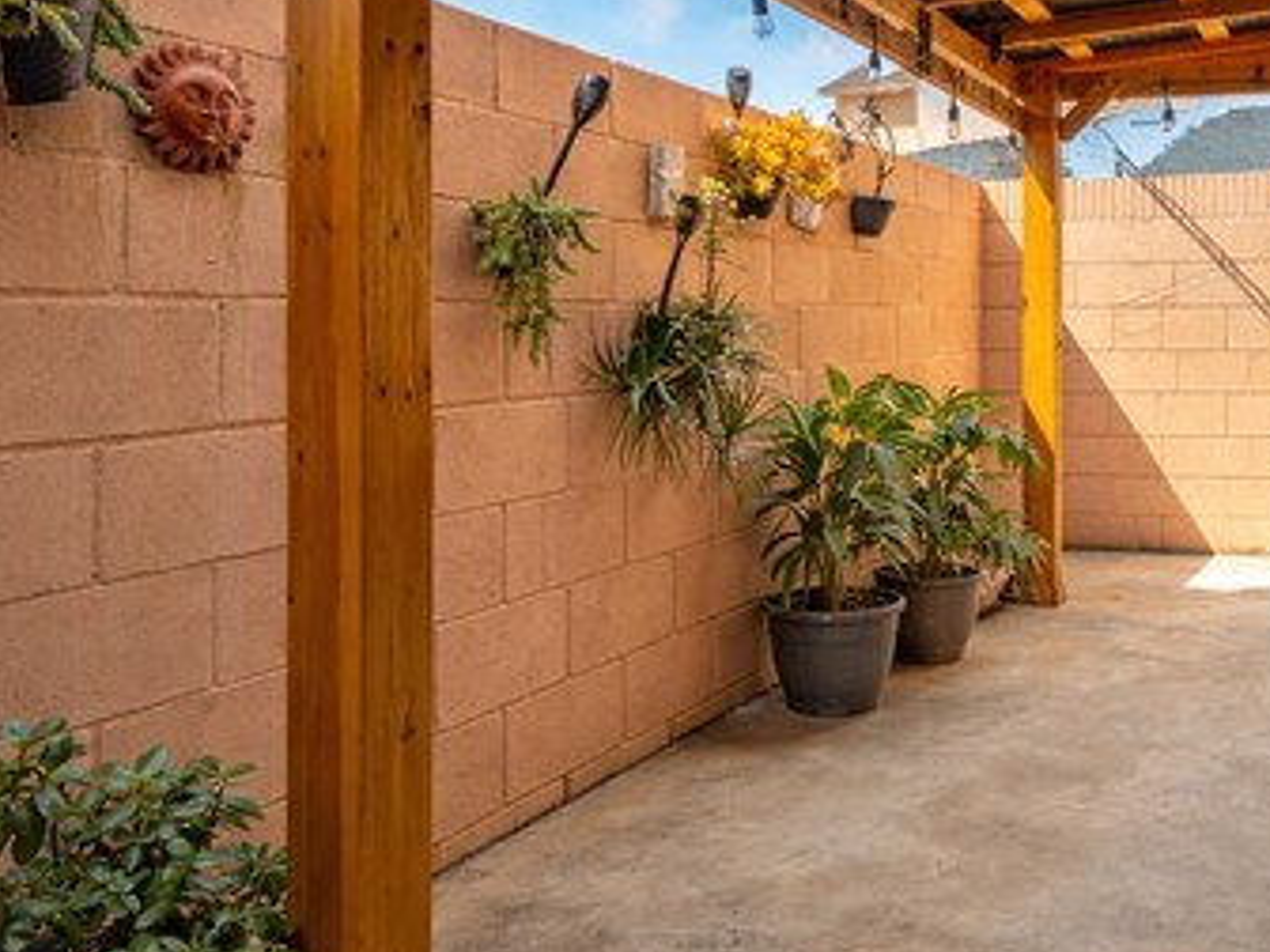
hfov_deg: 51.7
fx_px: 1211
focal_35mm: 33
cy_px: 297
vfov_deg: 42.2
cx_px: 1024
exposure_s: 1/60
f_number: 7.1
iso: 100
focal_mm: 18
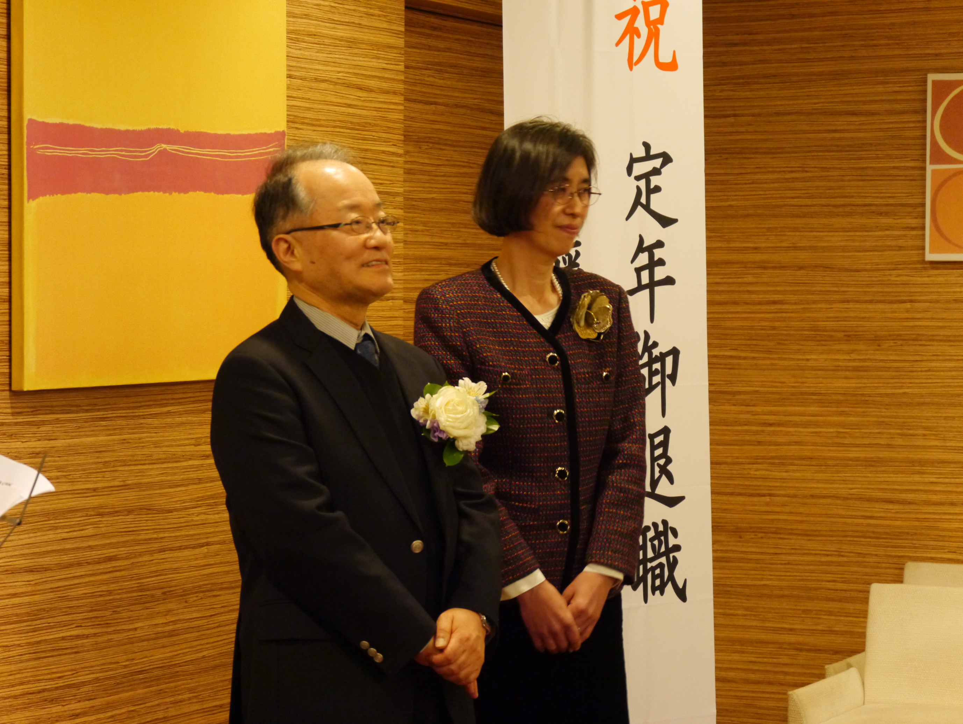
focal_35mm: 110
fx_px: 3062
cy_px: 362
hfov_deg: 17.9
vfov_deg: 13.5
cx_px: 482
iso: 1600
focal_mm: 55
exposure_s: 1/30
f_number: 5.1
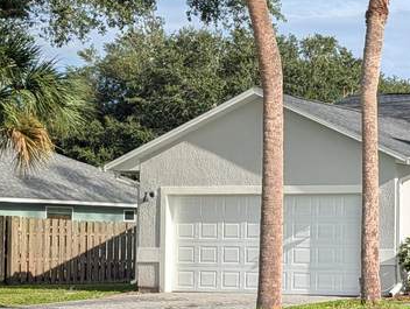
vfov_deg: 17.0
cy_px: 216
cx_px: 661
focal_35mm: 87
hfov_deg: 19.0
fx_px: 1032
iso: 23
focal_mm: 6.9
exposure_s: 1/1294
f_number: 1.68
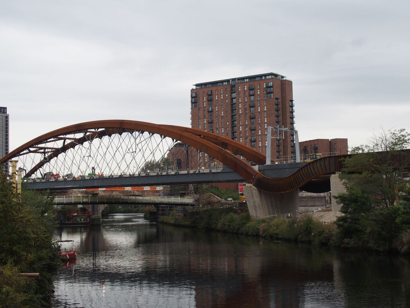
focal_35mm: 57
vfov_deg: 25.7
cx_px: 205
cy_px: 154
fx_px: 675
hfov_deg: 33.8
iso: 100
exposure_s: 1/320
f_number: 3.5
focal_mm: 12
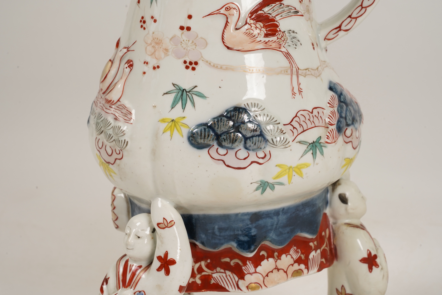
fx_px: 1289
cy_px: 148
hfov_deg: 19.5
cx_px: 221
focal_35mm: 105
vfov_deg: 13.0
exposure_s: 1/125
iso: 500
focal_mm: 105
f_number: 16
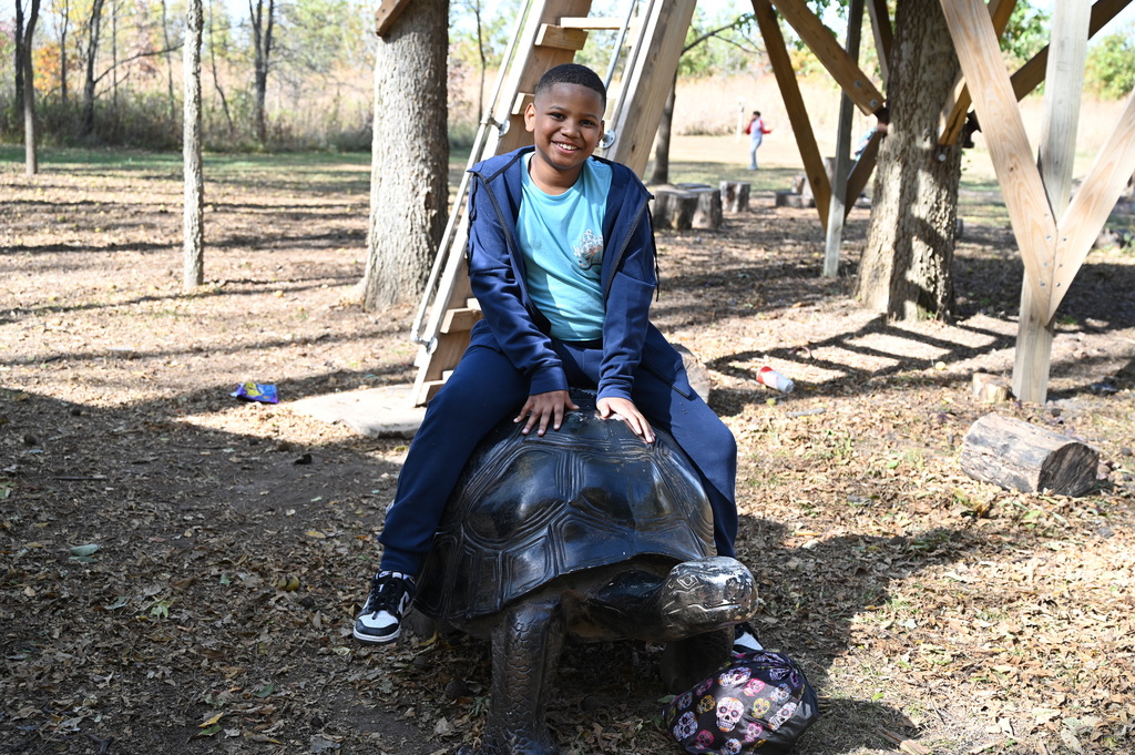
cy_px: 378
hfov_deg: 47.4
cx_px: 568
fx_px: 1292
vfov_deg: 32.6
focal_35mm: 41
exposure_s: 1/250
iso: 200
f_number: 4.5
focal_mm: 41
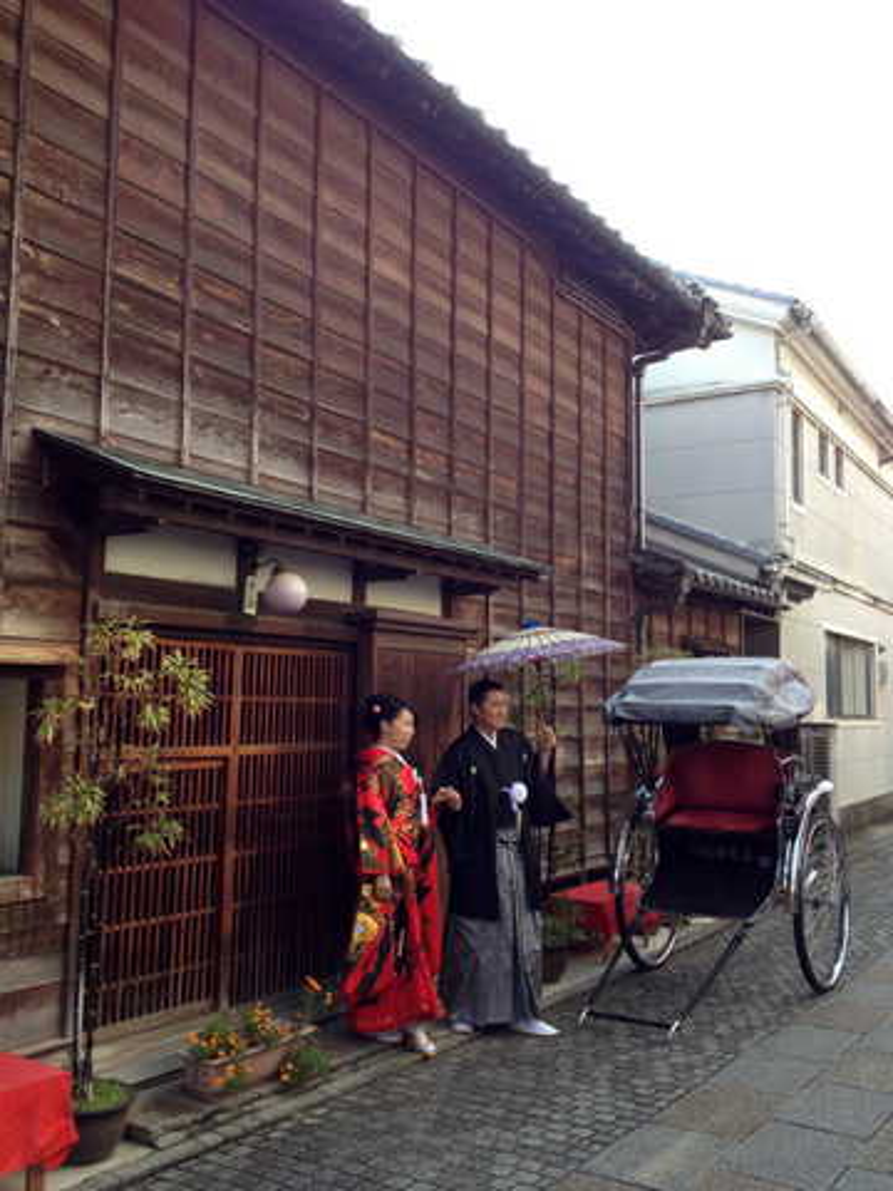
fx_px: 1204
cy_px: 596
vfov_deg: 52.6
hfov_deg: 40.7
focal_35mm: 35
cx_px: 446
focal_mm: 4.28
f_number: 2.4
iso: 50
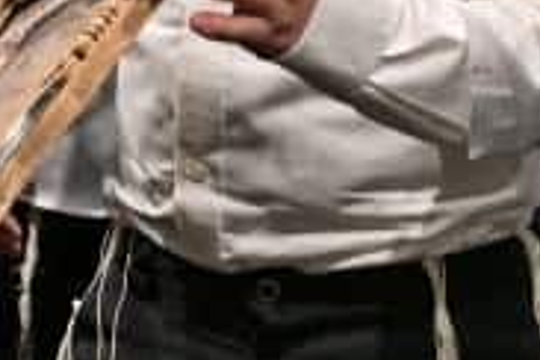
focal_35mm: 188
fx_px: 2817
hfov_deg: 10.6
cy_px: -155
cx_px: -239
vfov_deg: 7.2
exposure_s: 1/160
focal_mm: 33.5
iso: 640
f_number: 4
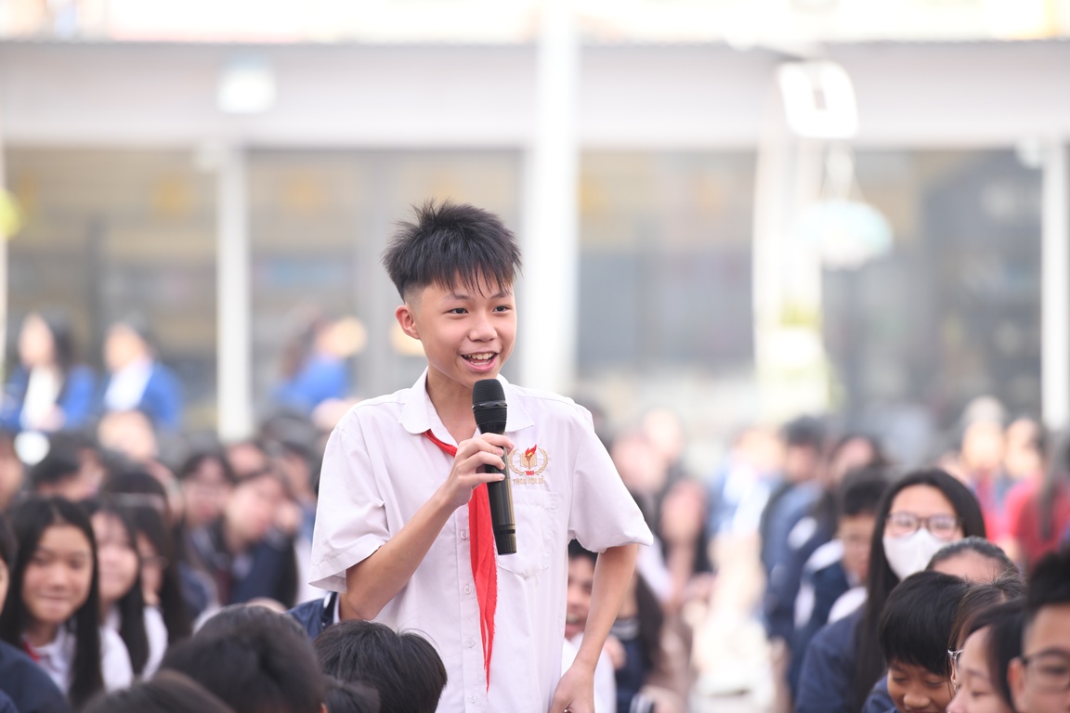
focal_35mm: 200
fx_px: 5944
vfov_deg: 6.9
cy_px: 356
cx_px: 535
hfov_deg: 10.3
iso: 500
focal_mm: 200
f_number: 3.2
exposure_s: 1/160
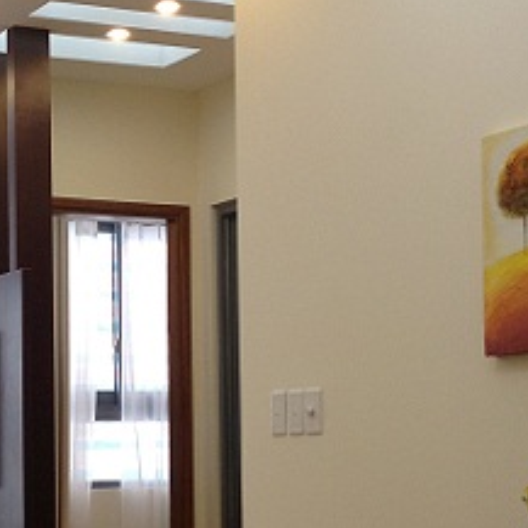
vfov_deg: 16.5
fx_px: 1812
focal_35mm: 105
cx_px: 84
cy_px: 415
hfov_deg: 16.4
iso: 50
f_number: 2.4
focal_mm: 4.28
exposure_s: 1/37
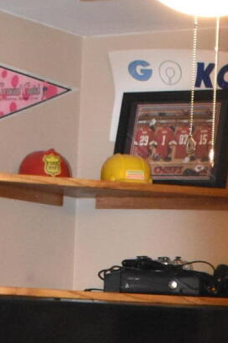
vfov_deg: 11.8
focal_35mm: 169
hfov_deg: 8.0
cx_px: 264
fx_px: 1611
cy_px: 445
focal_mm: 23
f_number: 3.8
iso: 4500
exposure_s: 1/60
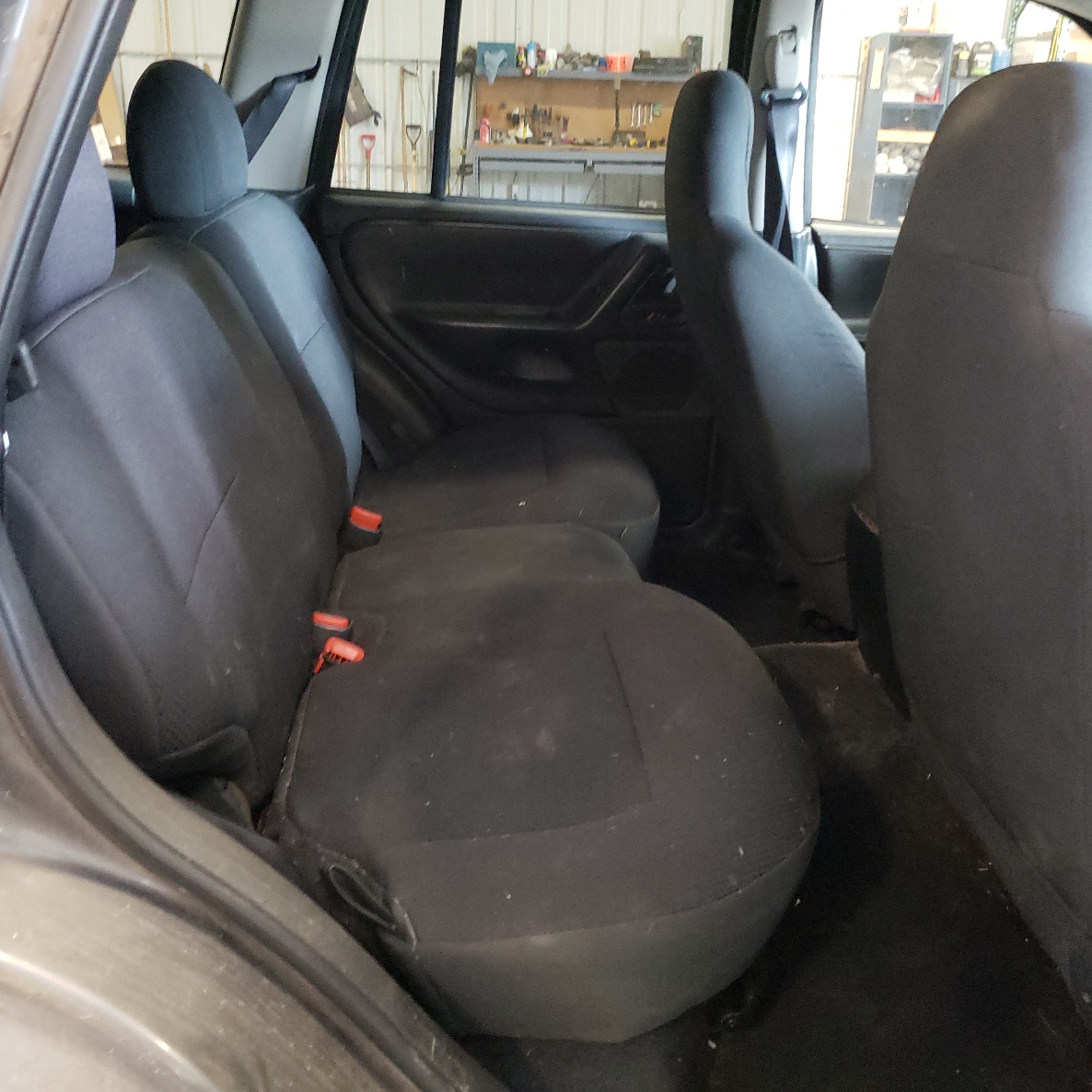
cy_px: 541
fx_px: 1106
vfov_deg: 52.5
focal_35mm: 31
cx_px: 557
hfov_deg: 52.5
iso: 693
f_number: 1.5
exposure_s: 1/24
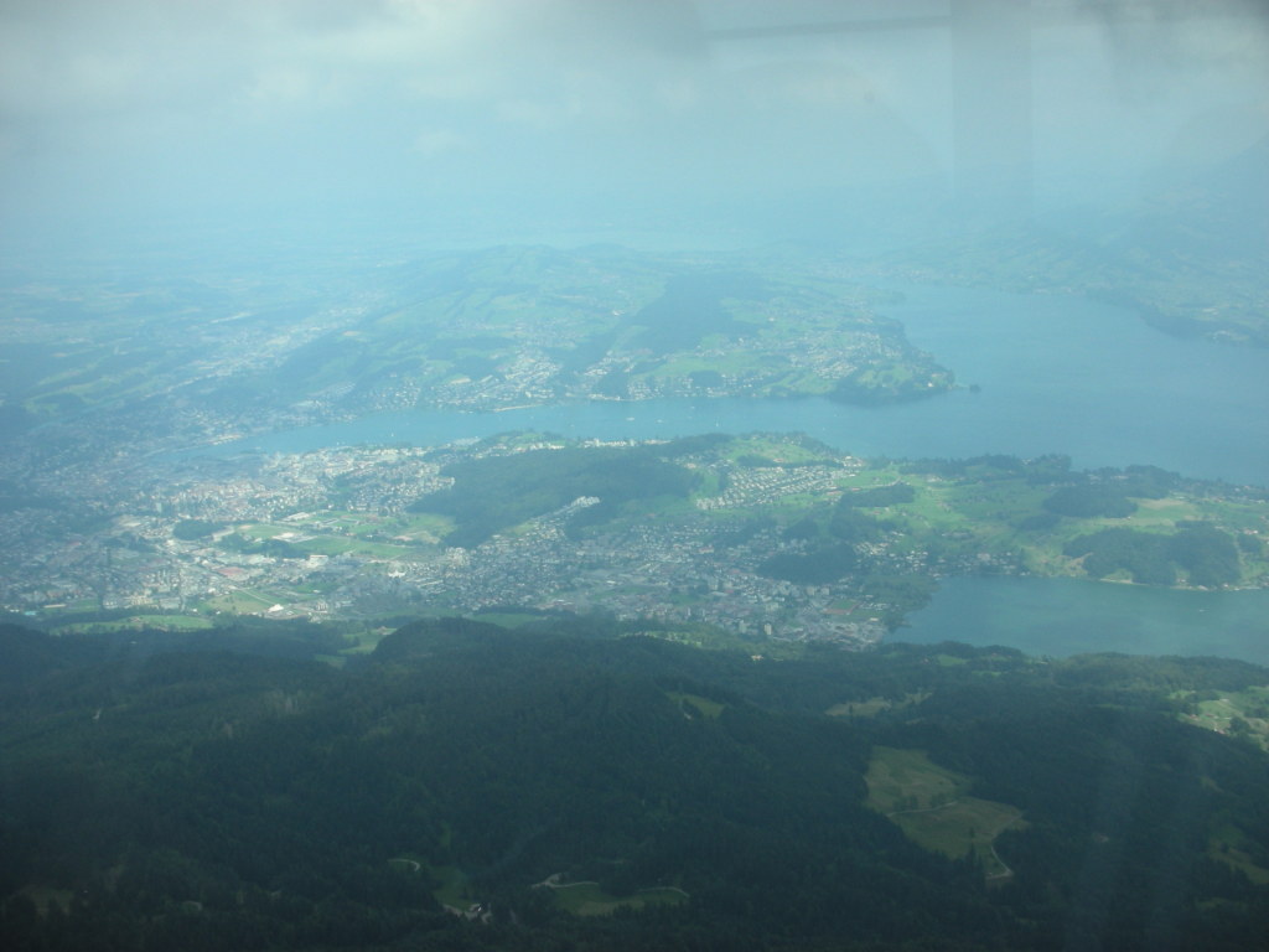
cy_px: 476
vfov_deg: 31.5
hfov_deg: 41.2
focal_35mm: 46
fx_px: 1686
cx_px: 634
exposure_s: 1/304
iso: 50
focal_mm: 7.7
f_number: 3.5
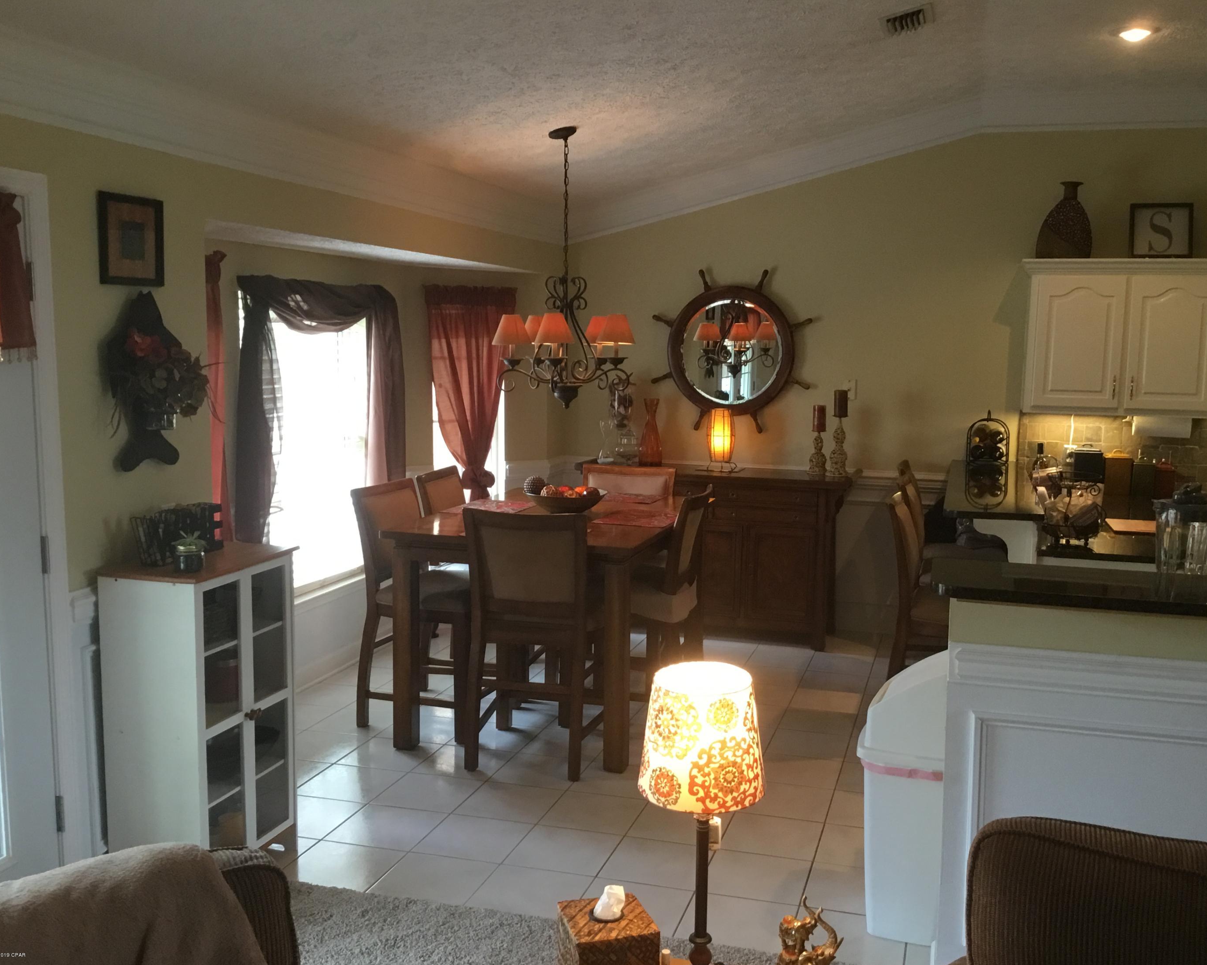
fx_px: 1179
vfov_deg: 44.5
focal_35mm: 33
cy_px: 492
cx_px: 649
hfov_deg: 54.2
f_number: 2.4
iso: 100
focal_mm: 3.3
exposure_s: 1/30
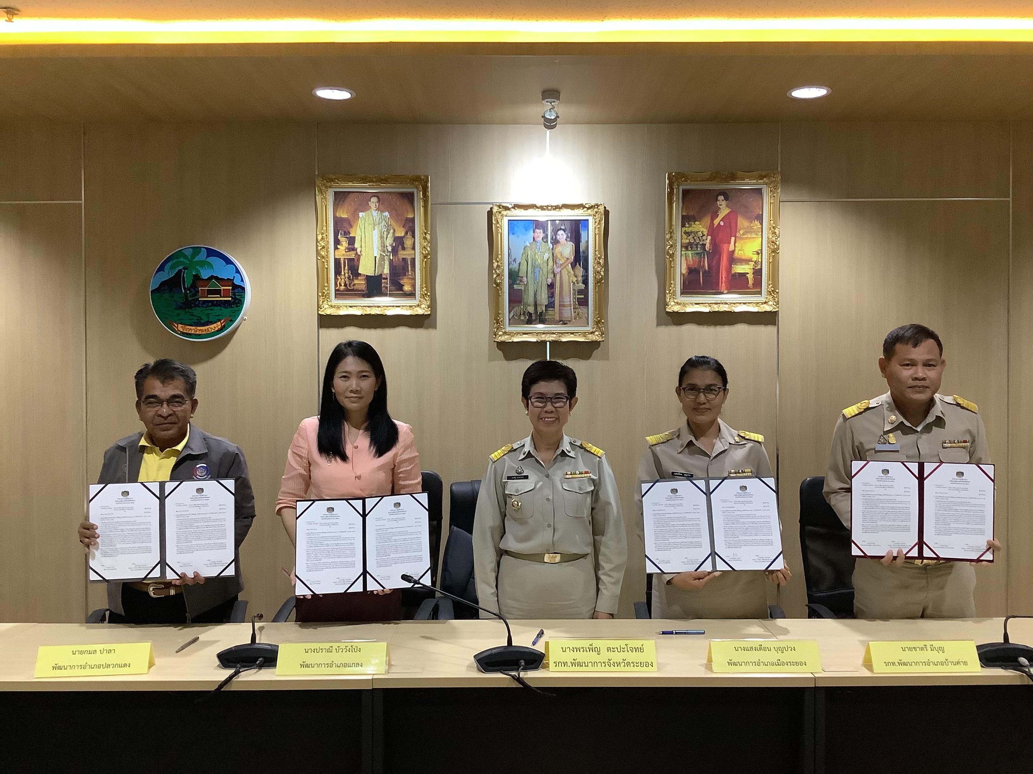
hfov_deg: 58.4
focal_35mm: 31
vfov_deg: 45.4
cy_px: 387
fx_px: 925
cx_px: 516
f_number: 2.4
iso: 400
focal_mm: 3.3
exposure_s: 1/50
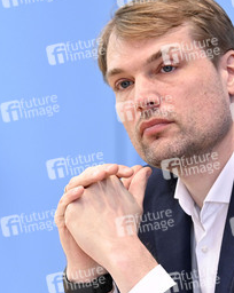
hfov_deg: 4.7
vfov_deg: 5.9
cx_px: 160
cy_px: 137
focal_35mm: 331
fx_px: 2872
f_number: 5
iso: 4000
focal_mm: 200
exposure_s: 1/640
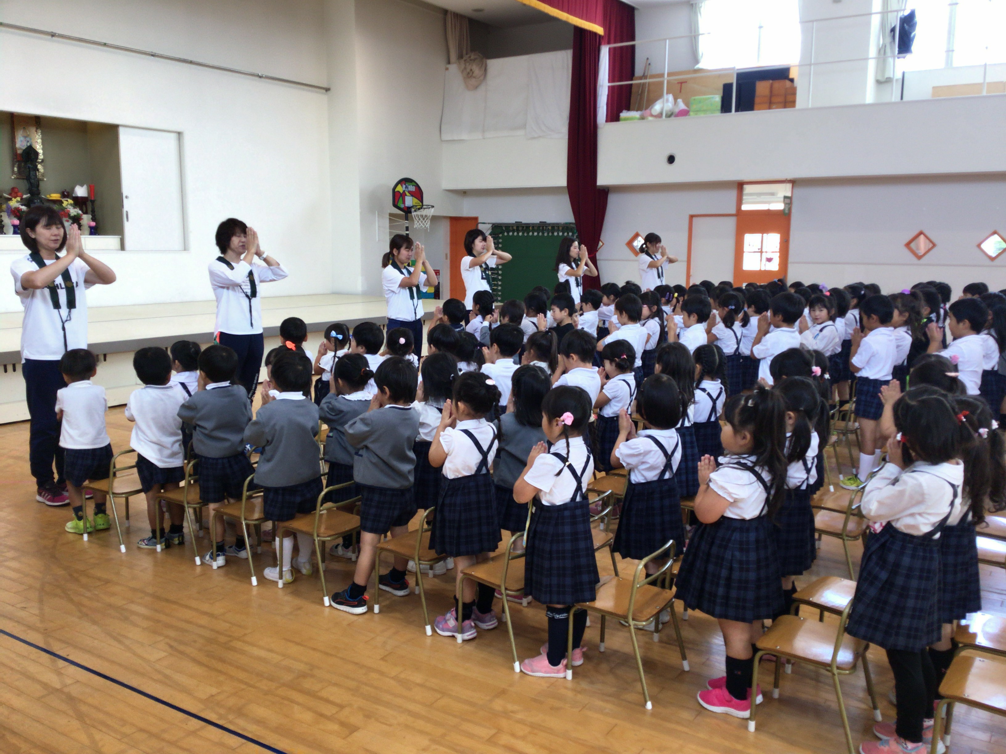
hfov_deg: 58.4
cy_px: 377
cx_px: 503
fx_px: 901
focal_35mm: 31
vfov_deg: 45.4
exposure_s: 1/42
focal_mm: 3.3
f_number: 2.4
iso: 25
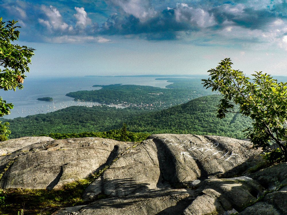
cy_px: 108
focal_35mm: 36
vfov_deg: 39.7
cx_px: 144
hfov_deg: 51.4
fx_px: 298
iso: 80
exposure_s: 1/400
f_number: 4
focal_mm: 6
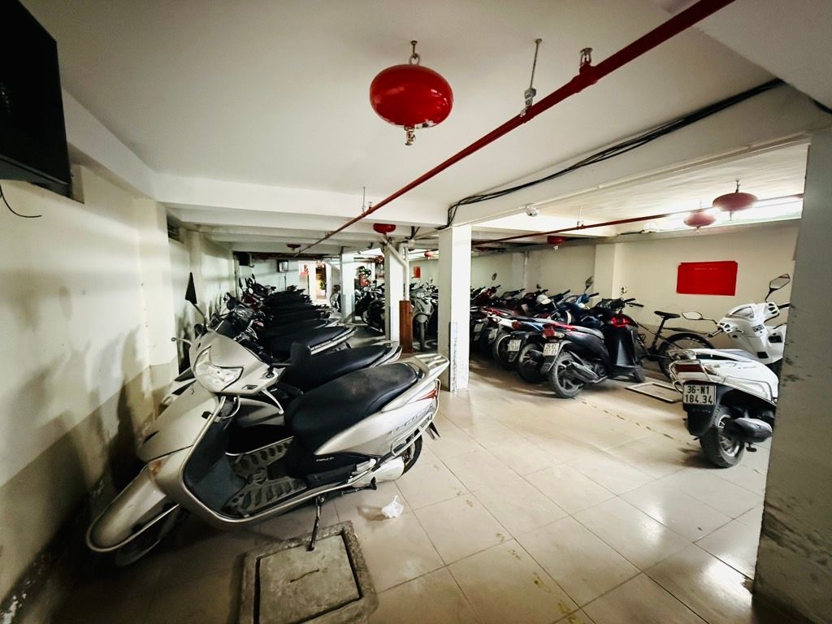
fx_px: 336
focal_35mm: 14
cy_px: 312
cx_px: 416
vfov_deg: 85.7
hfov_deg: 102.1
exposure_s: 1/33
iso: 1250
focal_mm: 2.22
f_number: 2.2
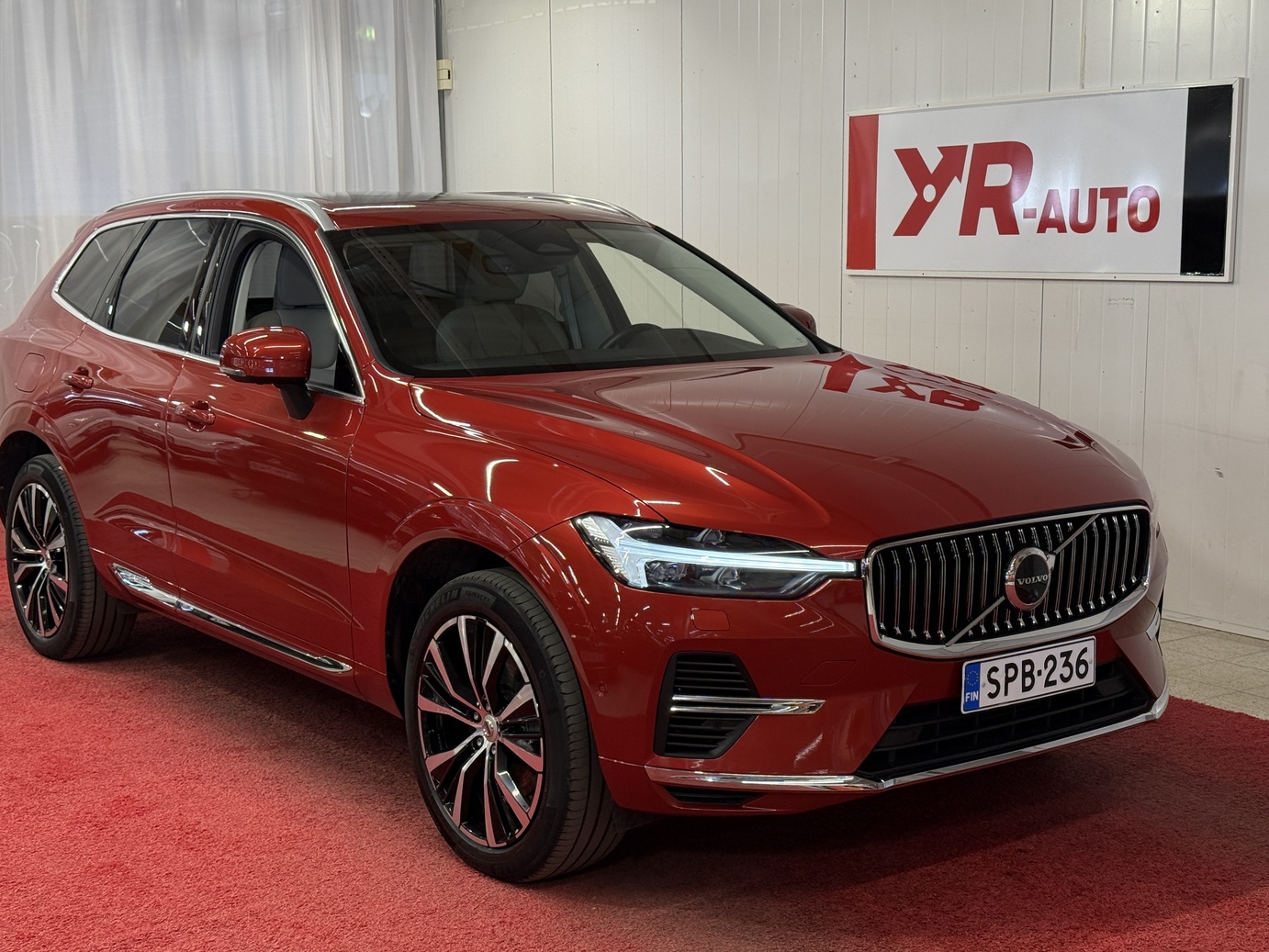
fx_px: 1833
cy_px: 493
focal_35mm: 50
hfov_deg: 38.2
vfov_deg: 29.1
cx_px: 623
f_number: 1.78
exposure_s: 1/117
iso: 125
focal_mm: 6.76
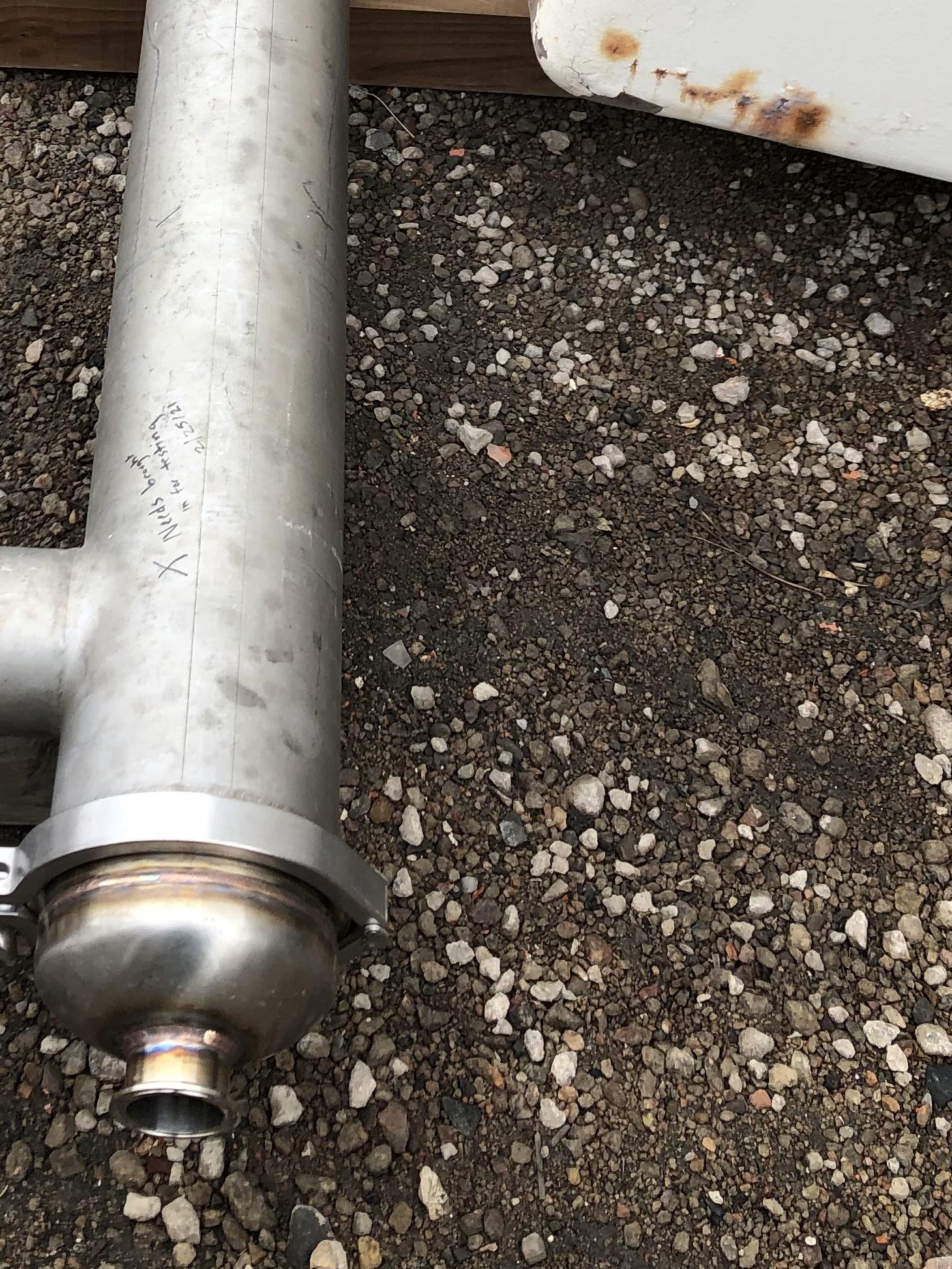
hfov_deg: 24.9
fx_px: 2126
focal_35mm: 58
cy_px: 55
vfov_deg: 31.2
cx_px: 223
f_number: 1.8
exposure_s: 1/154
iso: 20
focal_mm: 3.99
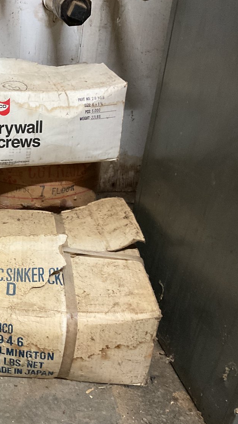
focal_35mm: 43
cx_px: -44
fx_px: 483
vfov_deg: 47.4
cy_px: 212
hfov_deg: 25.1
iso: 250
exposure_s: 1/60
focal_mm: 3
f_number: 1.8
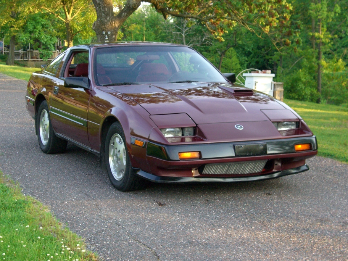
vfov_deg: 18.9
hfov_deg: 25.0
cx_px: 174
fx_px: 784
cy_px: 130
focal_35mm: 78
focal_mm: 16.3
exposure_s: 1/160
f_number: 4.3
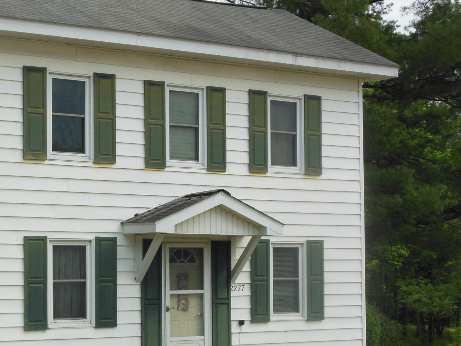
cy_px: 226
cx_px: 102
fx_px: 972
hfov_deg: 26.3
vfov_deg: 20.1
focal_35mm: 73
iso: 125
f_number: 3.6
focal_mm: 6.8
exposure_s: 1/640
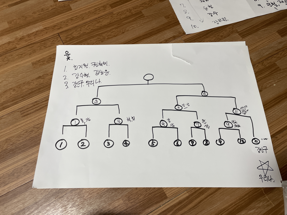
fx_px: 216
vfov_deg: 53.1
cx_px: 144
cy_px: 108
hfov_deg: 67.3
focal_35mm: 26
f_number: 1.6
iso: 64
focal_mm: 4.2
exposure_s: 1/60
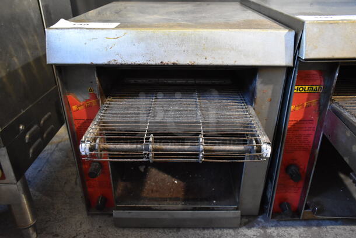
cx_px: 178
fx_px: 267
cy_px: 119
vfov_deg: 48.0
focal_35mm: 27
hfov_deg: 67.3
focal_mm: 18
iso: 3200
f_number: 3.5
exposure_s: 1/30
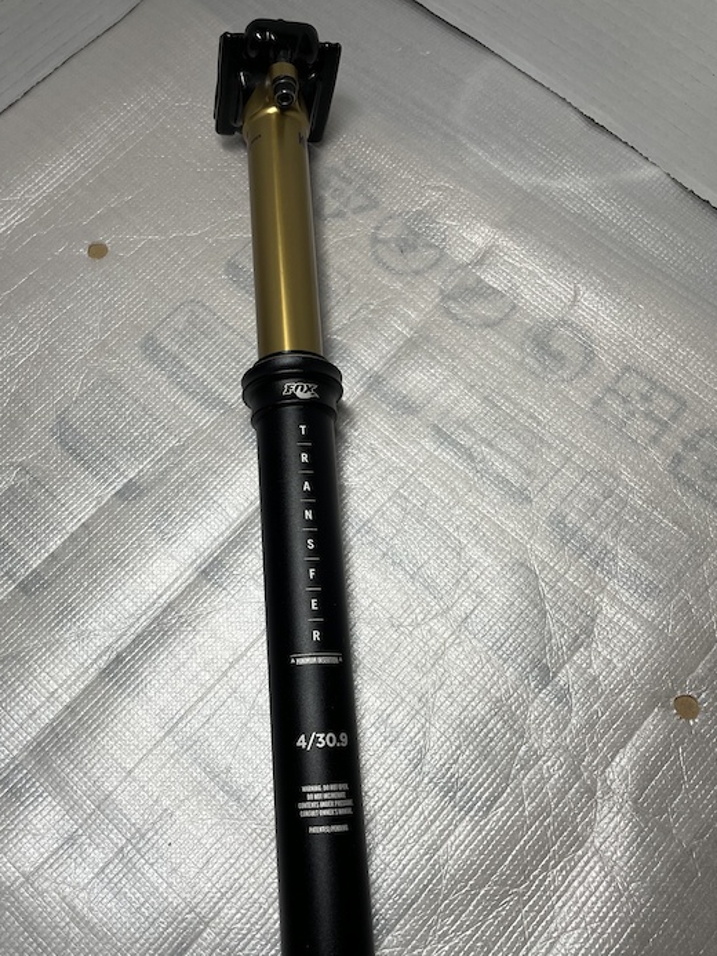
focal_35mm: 30
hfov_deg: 46.7
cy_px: 546
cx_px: 309
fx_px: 828
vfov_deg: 59.7
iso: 64
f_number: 1.6
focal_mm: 4.2
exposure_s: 1/121
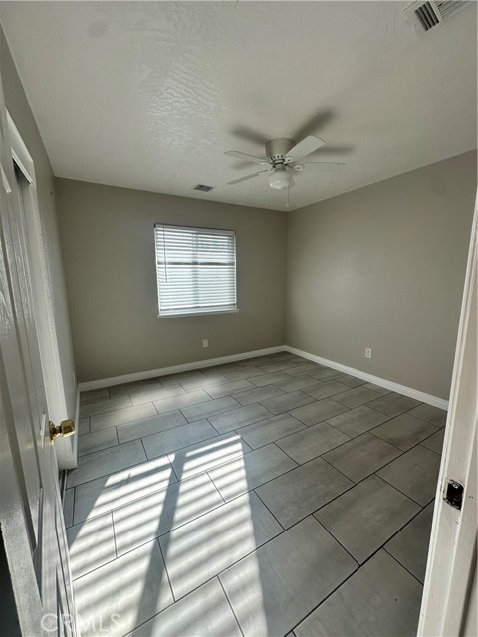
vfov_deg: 102.1
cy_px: 318
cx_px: 239
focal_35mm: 14
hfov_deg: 85.7
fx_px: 258
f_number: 2.2
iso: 40
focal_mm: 2.22
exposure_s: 1/178
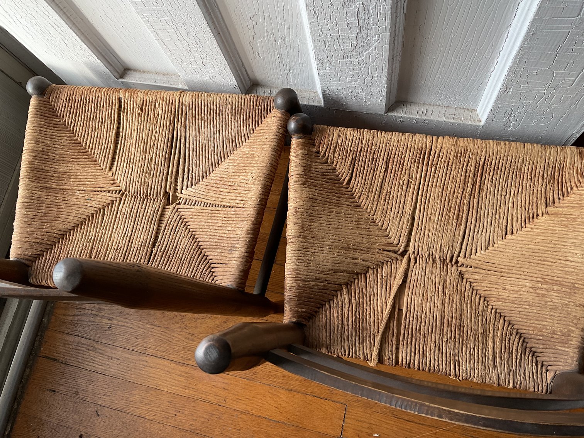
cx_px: 292
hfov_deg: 61.7
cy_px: 219
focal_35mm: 29
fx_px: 489
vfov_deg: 48.2
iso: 32
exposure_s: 1/120
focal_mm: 3
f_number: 1.8
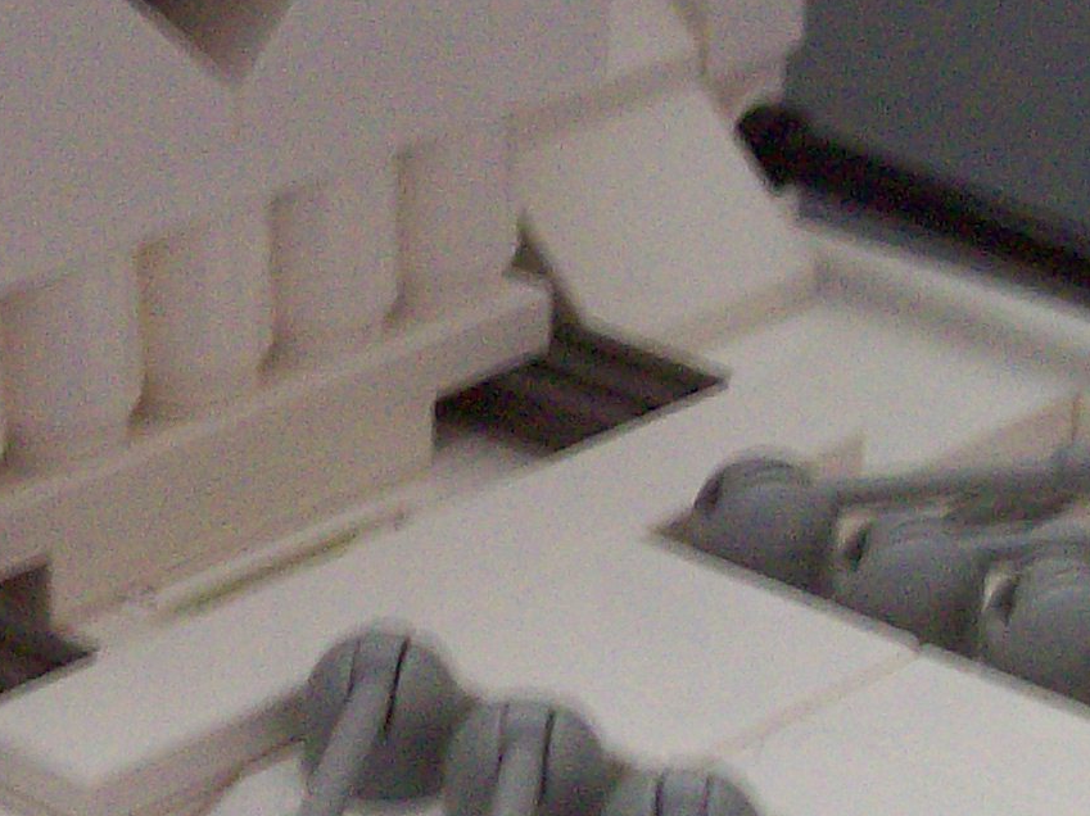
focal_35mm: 151
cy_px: 358
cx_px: 190
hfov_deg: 13.0
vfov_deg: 9.8
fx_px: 4753
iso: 160
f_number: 3
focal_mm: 7.6
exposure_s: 1/8
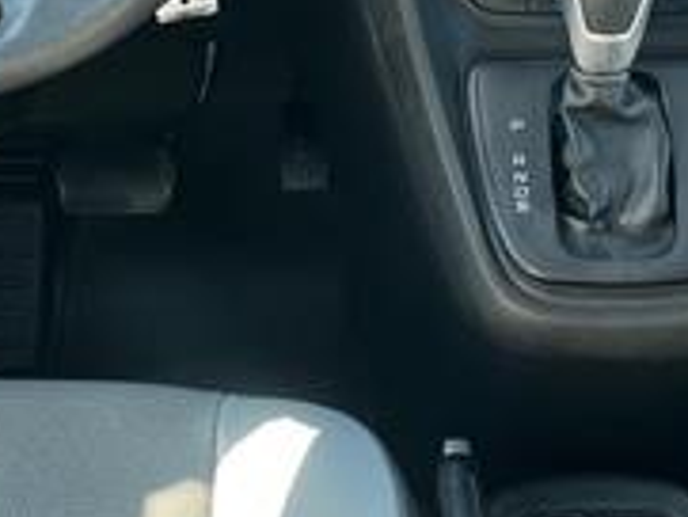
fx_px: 1830
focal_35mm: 92
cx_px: 490
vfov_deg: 16.0
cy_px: 103
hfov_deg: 21.2
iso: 80
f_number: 1.6
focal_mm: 5.1
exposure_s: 1/121
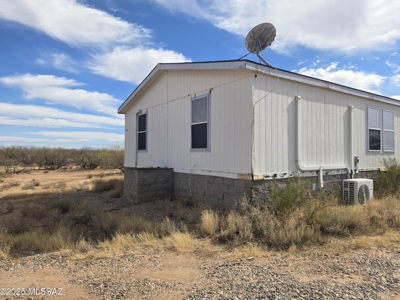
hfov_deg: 71.6
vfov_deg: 56.8
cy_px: 149
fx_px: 277
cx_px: 207
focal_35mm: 24
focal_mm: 5.4
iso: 25
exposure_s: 1/1946
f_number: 1.8
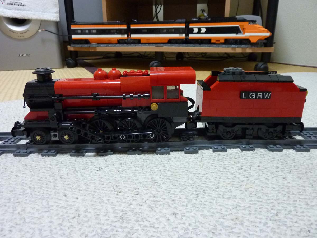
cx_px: 158
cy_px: 119
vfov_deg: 54.9
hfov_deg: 69.4
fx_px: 229
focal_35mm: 25
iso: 400
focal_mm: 4.1
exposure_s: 1/13
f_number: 3.3
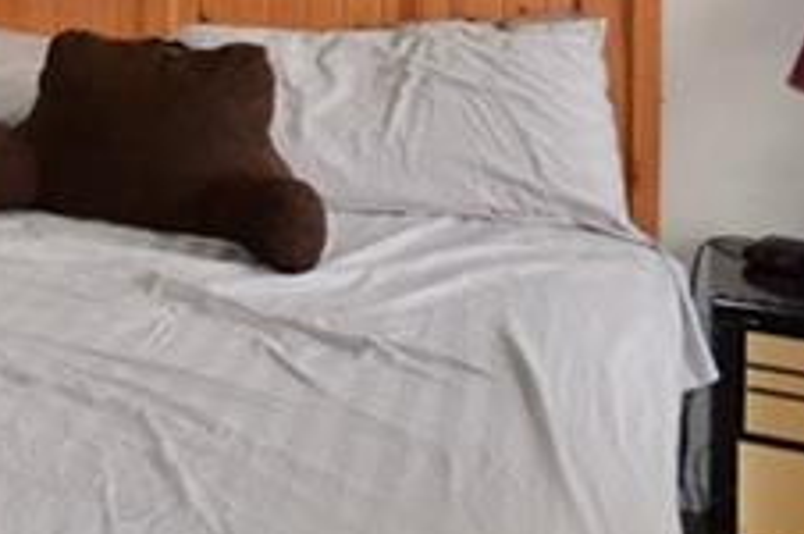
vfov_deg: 18.2
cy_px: -221
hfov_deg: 23.1
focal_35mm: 68
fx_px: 1516
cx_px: -448
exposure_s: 1/200
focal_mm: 10
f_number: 8
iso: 1600
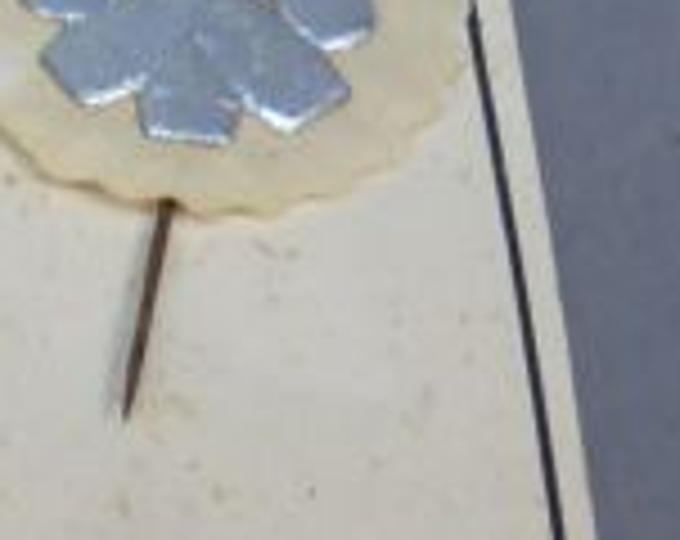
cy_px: 1004
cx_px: -513
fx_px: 2810
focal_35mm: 140
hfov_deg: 12.7
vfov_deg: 10.3
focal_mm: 4.8
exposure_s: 1/40
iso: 100
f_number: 2.8
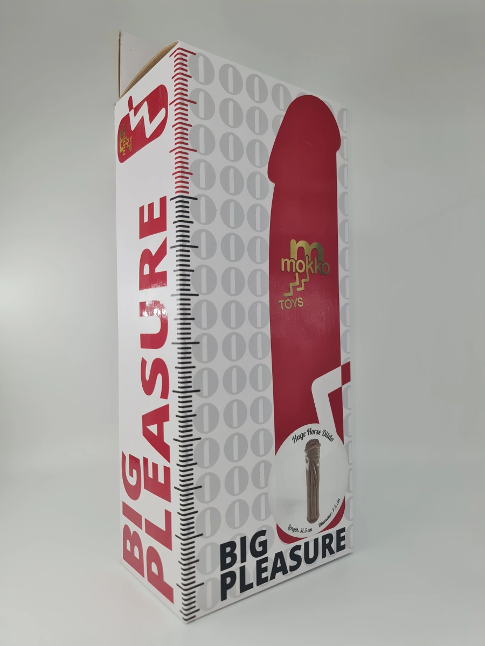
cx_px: 242
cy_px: 323
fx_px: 467
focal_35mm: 25
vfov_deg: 69.4
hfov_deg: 54.9
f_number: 1.8
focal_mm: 7
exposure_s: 1/259
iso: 50
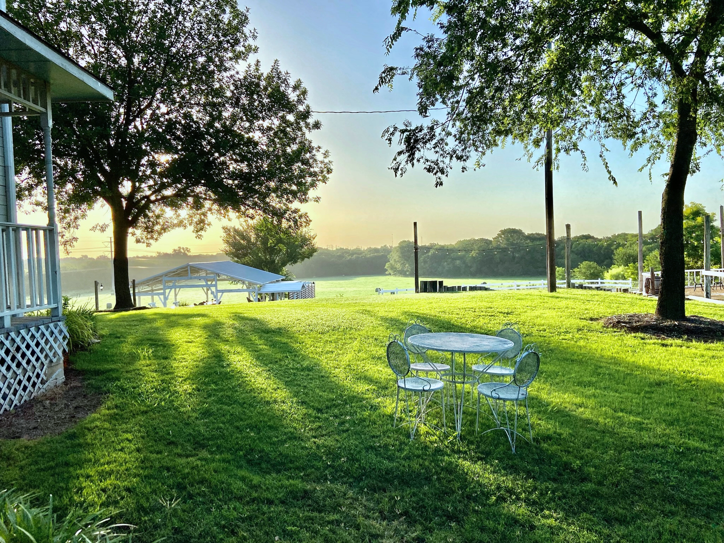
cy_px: 272
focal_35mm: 26
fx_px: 544
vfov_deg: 53.1
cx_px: 362
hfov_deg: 67.3
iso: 32
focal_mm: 4.2
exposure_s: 1/2817
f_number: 1.8
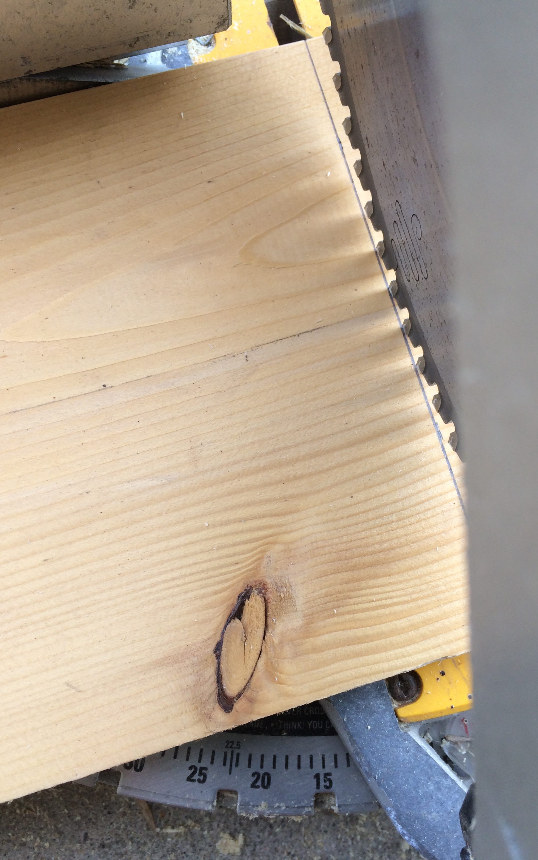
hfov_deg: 40.6
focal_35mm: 31
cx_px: 296
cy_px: 427
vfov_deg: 61.2
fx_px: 727
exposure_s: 1/158
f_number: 2.2
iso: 32
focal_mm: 4.15
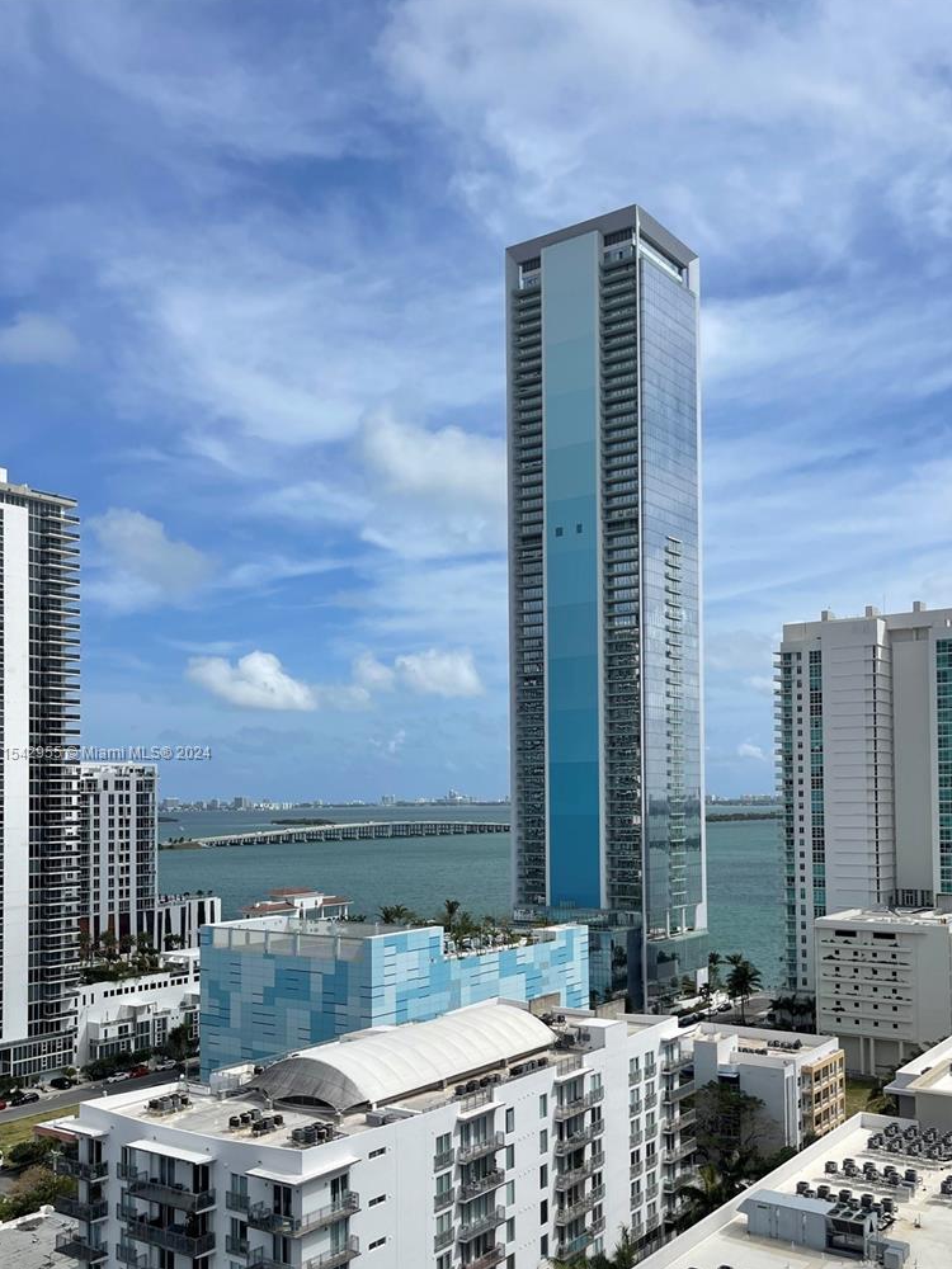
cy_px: 754
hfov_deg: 46.6
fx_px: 1100
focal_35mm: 30
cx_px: 550
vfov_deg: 59.5
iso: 32
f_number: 1.6
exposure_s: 1/6993
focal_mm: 5.1
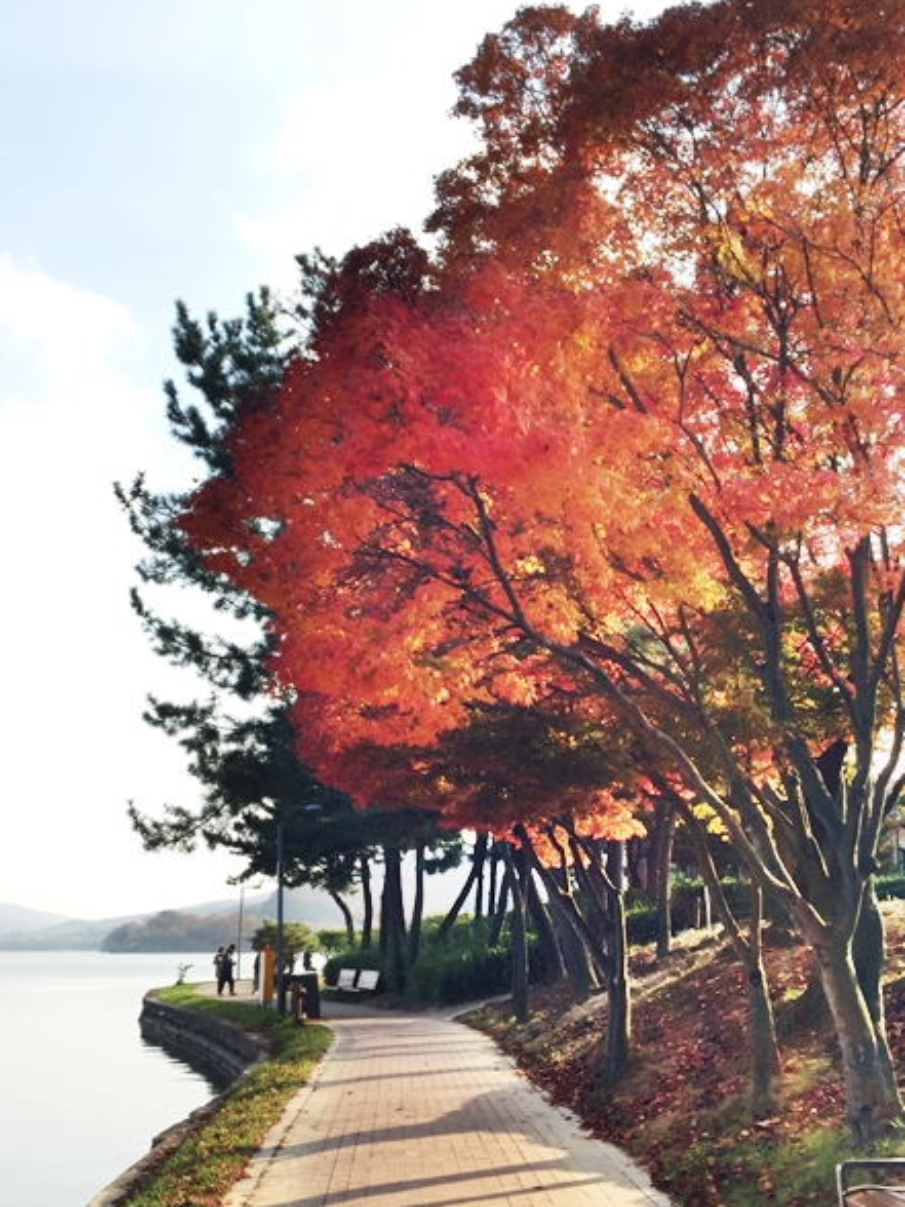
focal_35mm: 37
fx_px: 1290
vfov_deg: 50.1
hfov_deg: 38.6
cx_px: 494
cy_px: 663
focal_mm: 4.15
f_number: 2.2
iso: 32
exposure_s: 1/628
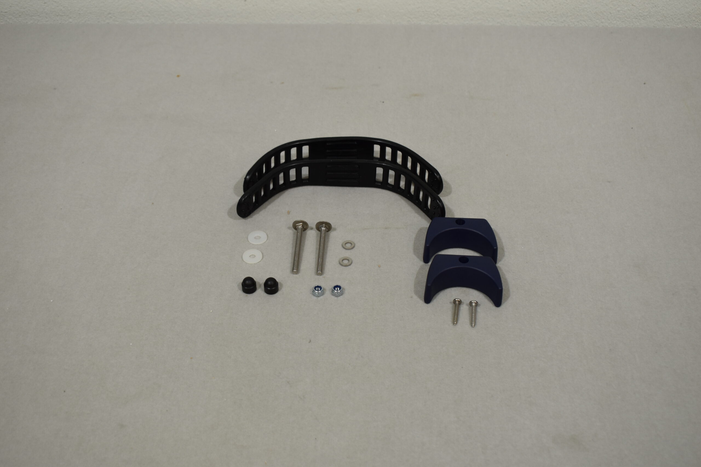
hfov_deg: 45.0
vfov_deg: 30.9
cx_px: 350
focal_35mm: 44
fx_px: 847
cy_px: 234
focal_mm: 29
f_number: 5.6
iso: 400
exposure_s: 1/125
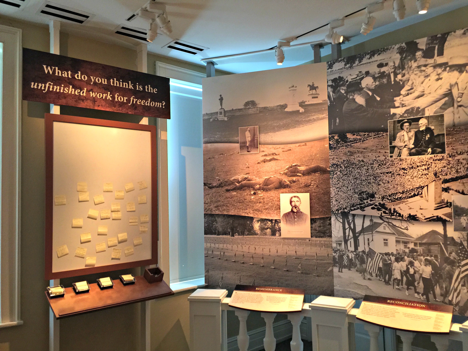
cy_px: 176
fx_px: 392
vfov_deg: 48.2
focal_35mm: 29
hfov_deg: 61.7
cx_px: 234
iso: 80
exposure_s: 1/4
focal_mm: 4.15
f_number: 2.2
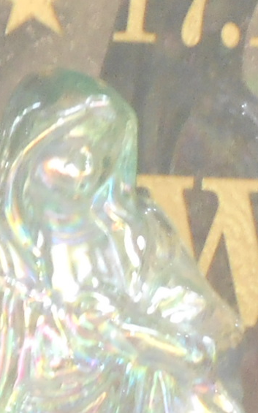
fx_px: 5852
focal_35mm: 520
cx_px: 595
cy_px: 23
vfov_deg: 4.0
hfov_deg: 2.5
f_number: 5.8
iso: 200
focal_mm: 13.5
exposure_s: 1/60
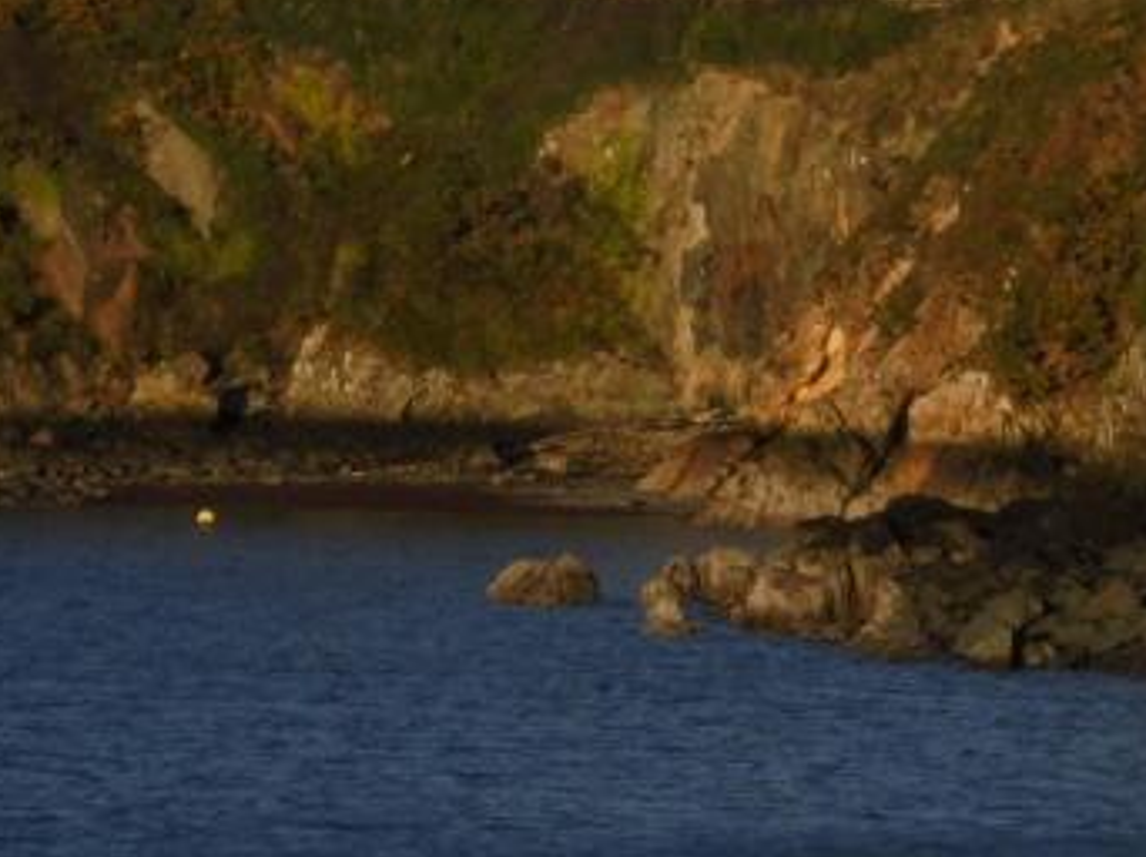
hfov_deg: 7.5
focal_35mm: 266
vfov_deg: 5.6
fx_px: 8800
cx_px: 632
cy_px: 172
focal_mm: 27.6
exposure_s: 1/500
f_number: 6.5
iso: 100
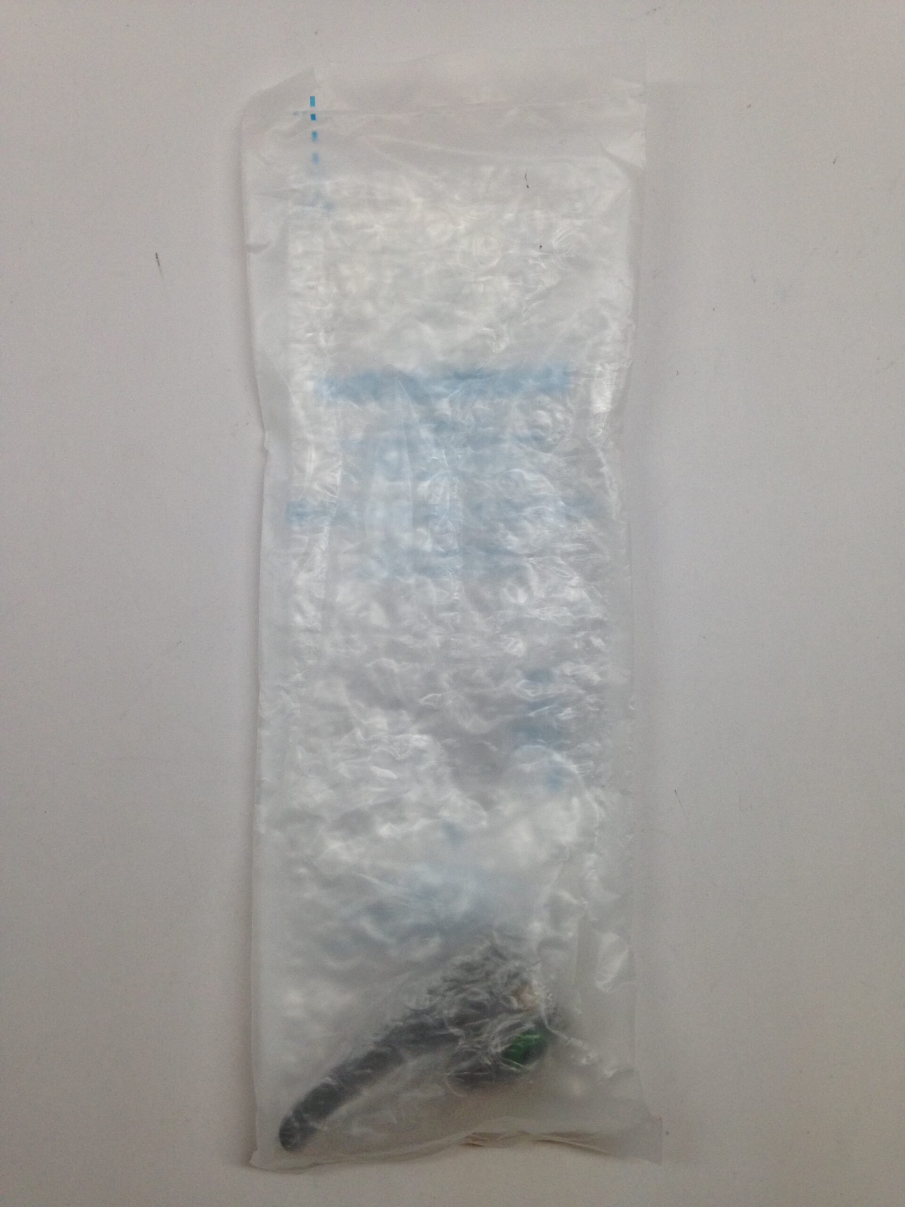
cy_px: 604
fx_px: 1150
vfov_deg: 55.4
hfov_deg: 42.9
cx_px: 452
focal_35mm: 33
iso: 80
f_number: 2.4
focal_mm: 4.12
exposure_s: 1/120
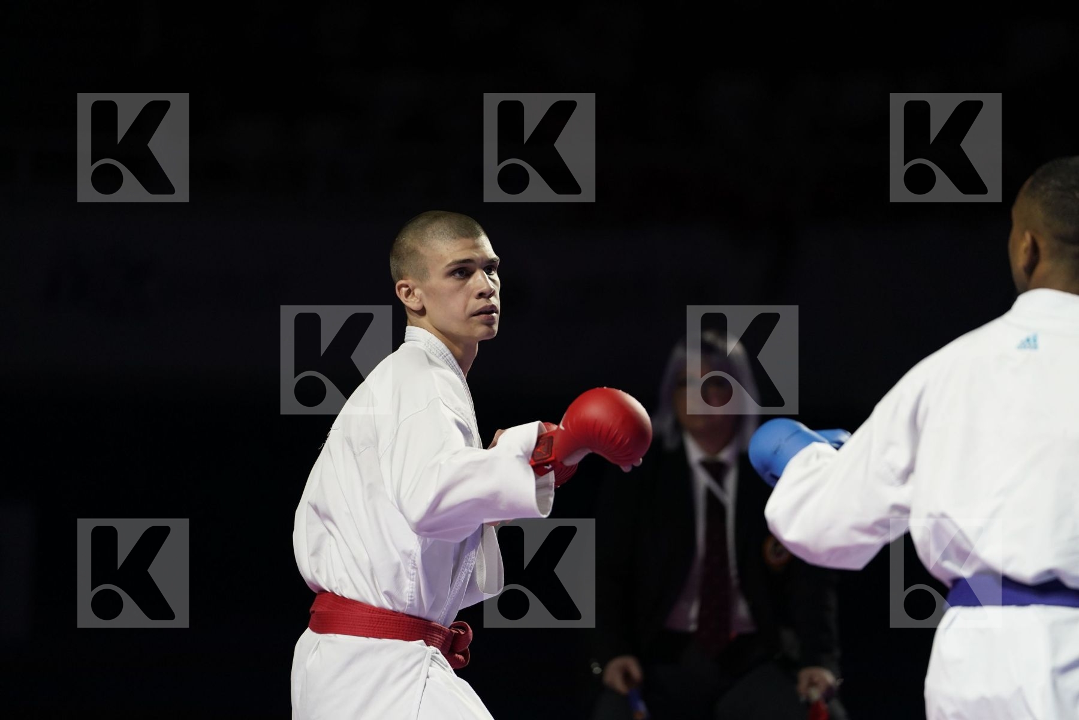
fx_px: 5904
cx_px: 540
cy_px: 360
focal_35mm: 197
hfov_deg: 10.4
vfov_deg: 7.0
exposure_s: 1/1000
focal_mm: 197
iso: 1600
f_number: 2.8
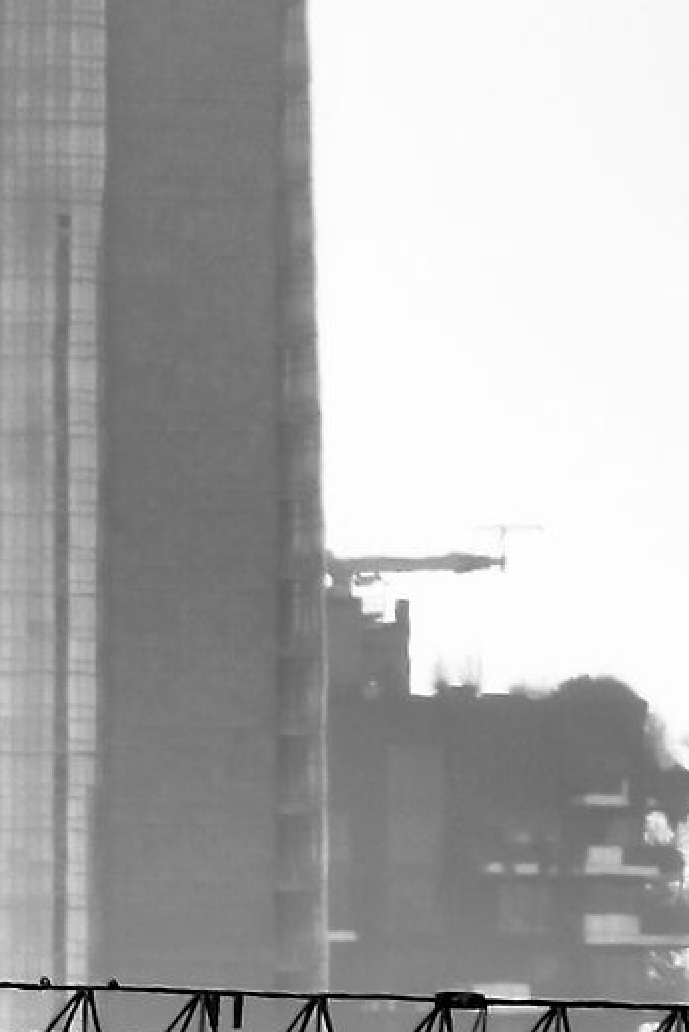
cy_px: 351
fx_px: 36232
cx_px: 190
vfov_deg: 1.6
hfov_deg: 1.1
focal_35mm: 1263
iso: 200
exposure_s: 1/160
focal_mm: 136
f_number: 5.6
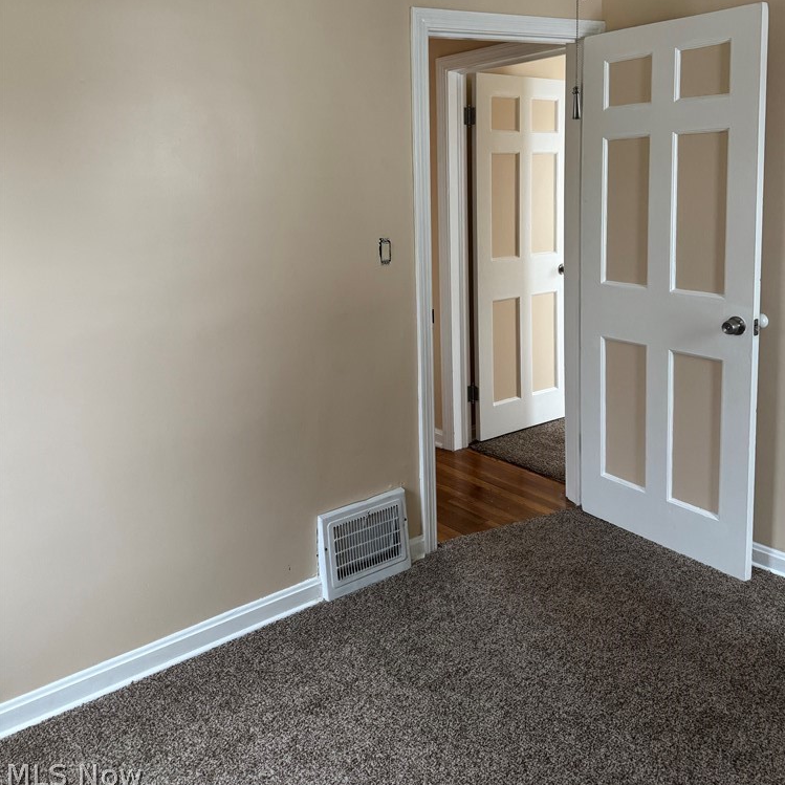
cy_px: 263
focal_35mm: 29
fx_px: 744
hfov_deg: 55.6
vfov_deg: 54.5
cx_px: 400
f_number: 1.78
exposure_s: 1/60
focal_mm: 6.76
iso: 320
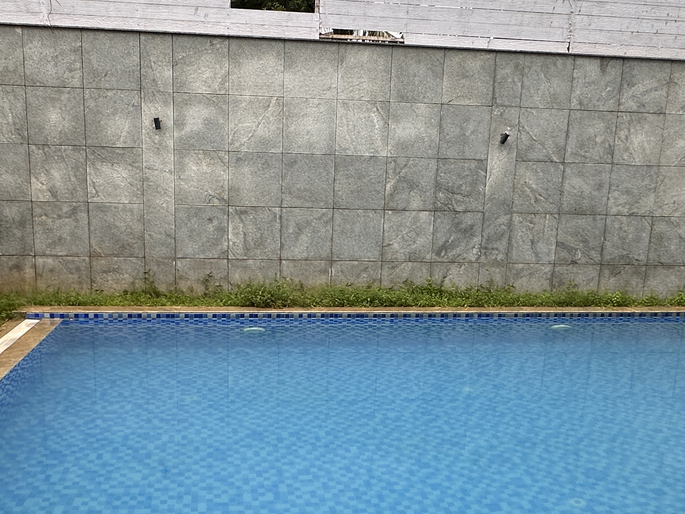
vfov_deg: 40.4
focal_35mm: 35
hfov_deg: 52.6
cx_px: 316
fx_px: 693
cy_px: 328
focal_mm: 2.22
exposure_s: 1/326
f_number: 2.2
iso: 40
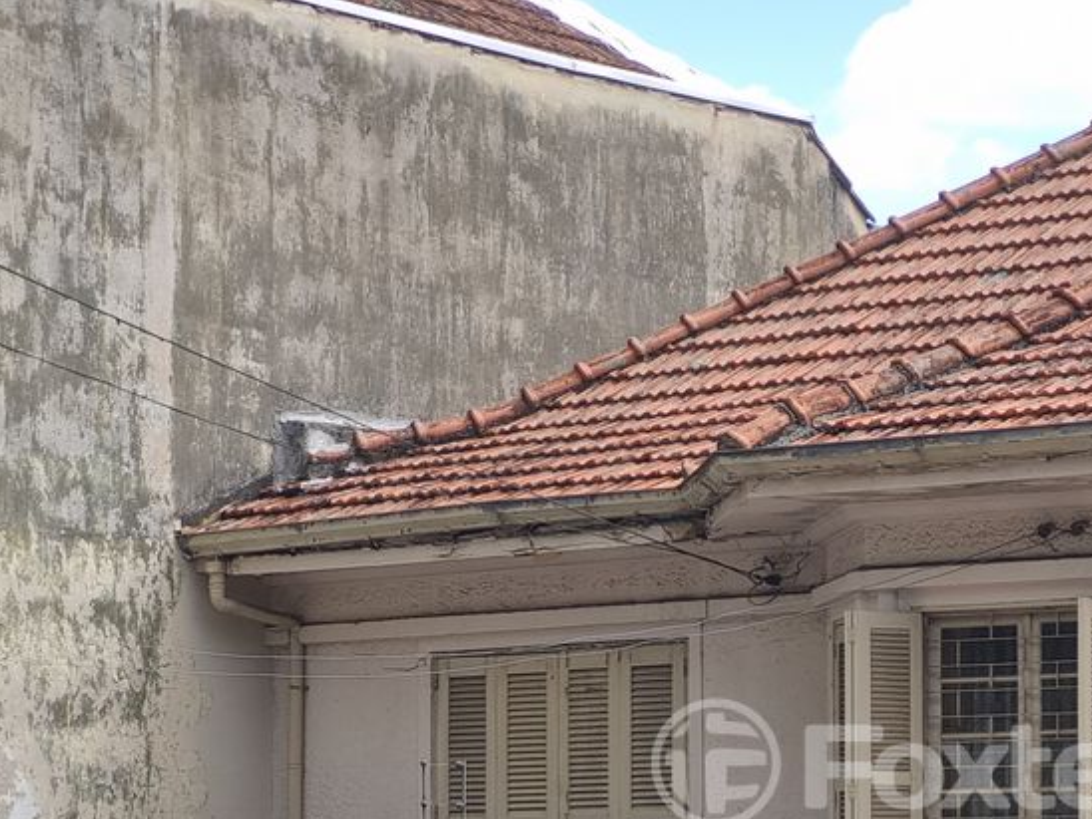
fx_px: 4480
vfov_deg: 10.4
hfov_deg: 13.8
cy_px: 763
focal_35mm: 142
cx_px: 913
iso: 50
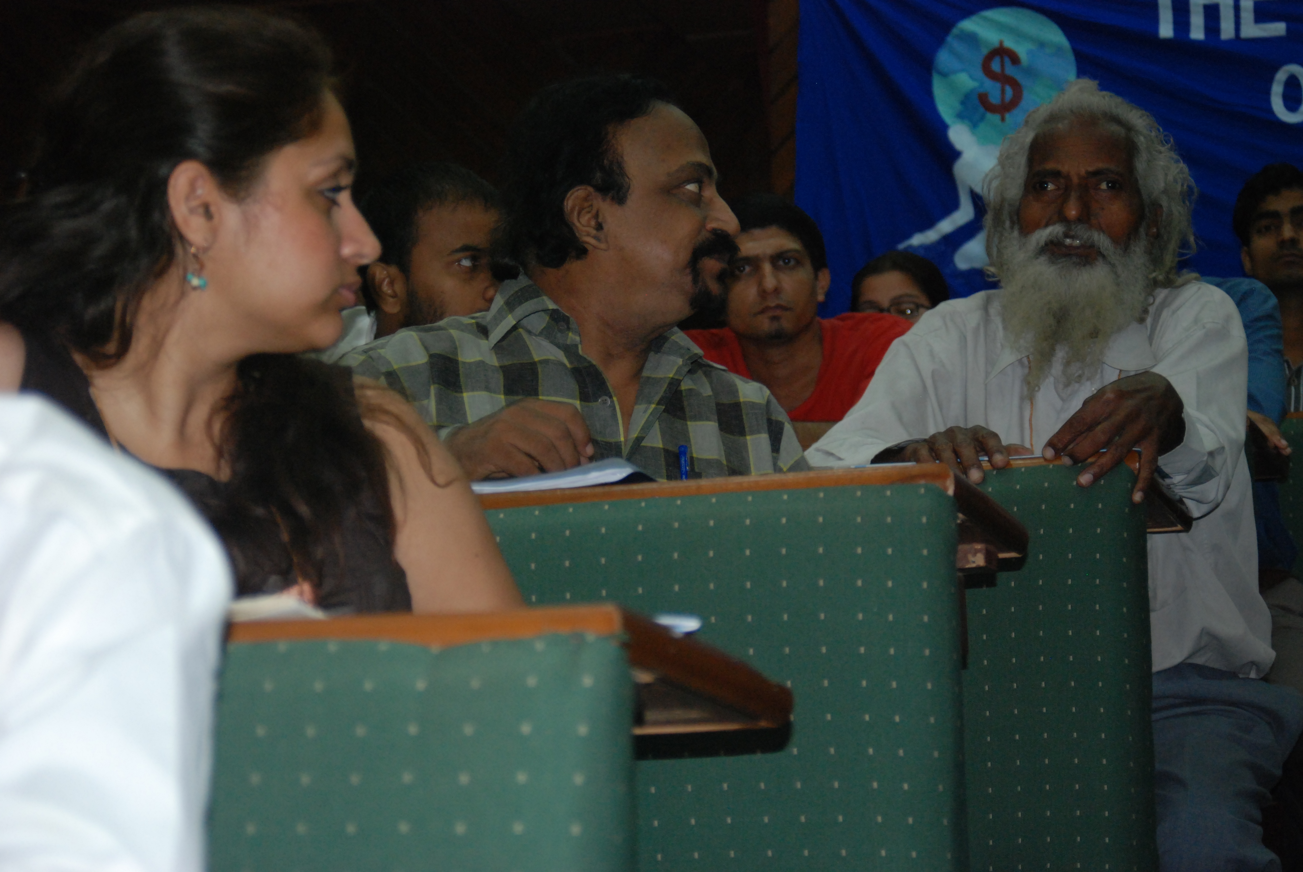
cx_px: 652
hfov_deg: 20.6
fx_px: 3588
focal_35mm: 99
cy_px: 436
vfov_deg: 13.9
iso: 800
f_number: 5.3
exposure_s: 1/60
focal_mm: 66
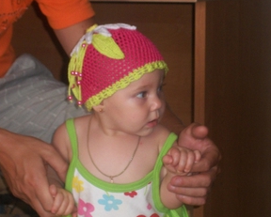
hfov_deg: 12.0
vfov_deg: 9.7
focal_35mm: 160
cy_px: 124
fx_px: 1285
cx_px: 151
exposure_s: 1/60
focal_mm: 18.8
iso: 200
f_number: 5.7
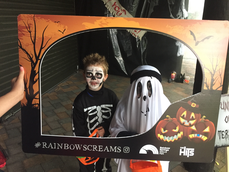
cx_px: 114
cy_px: 86
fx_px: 192
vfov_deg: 48.2
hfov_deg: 61.7
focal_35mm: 29
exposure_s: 1/25
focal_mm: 4.15
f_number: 2.2
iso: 250
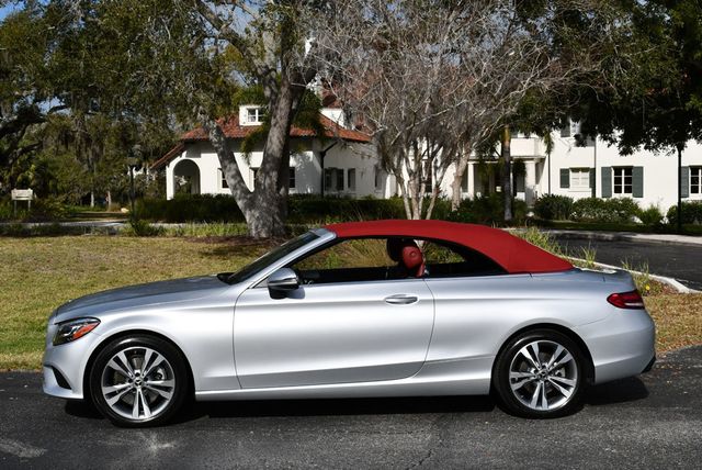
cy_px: 235
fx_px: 1015
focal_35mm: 52
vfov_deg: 26.0
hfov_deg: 38.2
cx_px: 351
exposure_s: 1/400
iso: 100
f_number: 10
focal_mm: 26
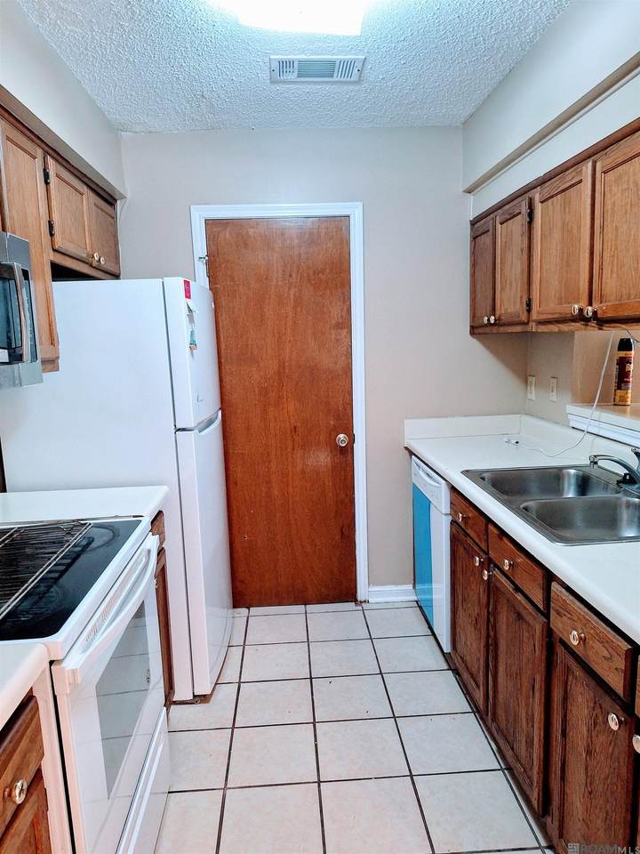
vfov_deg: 73.9
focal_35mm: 23
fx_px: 567
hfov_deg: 58.9
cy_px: 427
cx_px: 320
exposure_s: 1/40
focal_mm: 5.54
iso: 200
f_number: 1.8
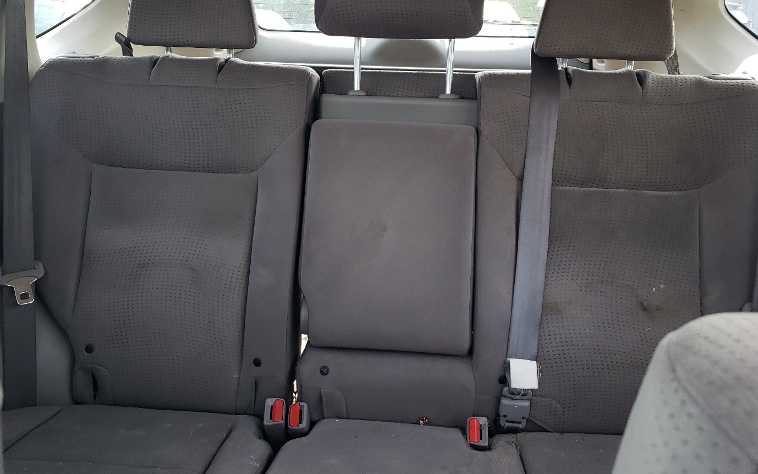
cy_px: 184
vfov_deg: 39.2
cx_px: 394
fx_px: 661
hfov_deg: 59.6
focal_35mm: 32
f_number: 1.5
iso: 88
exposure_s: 1/120
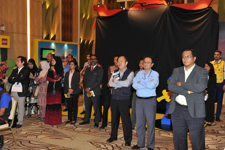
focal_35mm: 42
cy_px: 75
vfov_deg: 31.9
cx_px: 112
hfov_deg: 46.4
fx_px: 262
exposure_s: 1/80
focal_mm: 42
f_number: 5
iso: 800
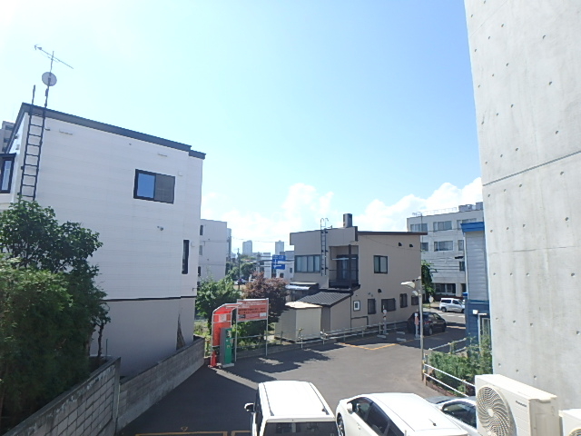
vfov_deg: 63.4
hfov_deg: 79.0
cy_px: 218
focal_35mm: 21
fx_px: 352
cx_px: 290
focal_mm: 3.7
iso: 125
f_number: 3.5
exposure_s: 1/1000
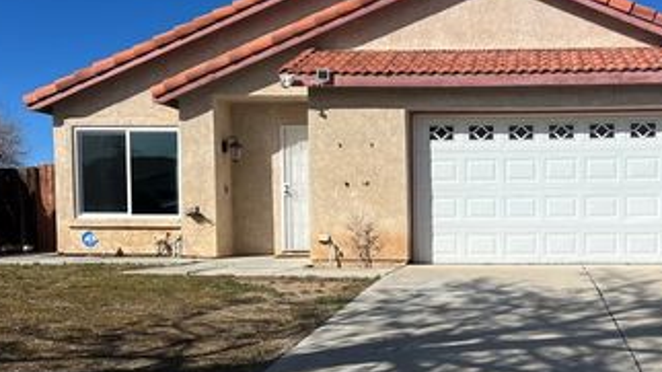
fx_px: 772
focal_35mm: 44
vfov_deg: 26.9
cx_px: 483
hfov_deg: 45.1
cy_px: 256
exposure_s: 1/8696
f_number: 1.5
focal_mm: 5.7
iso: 50
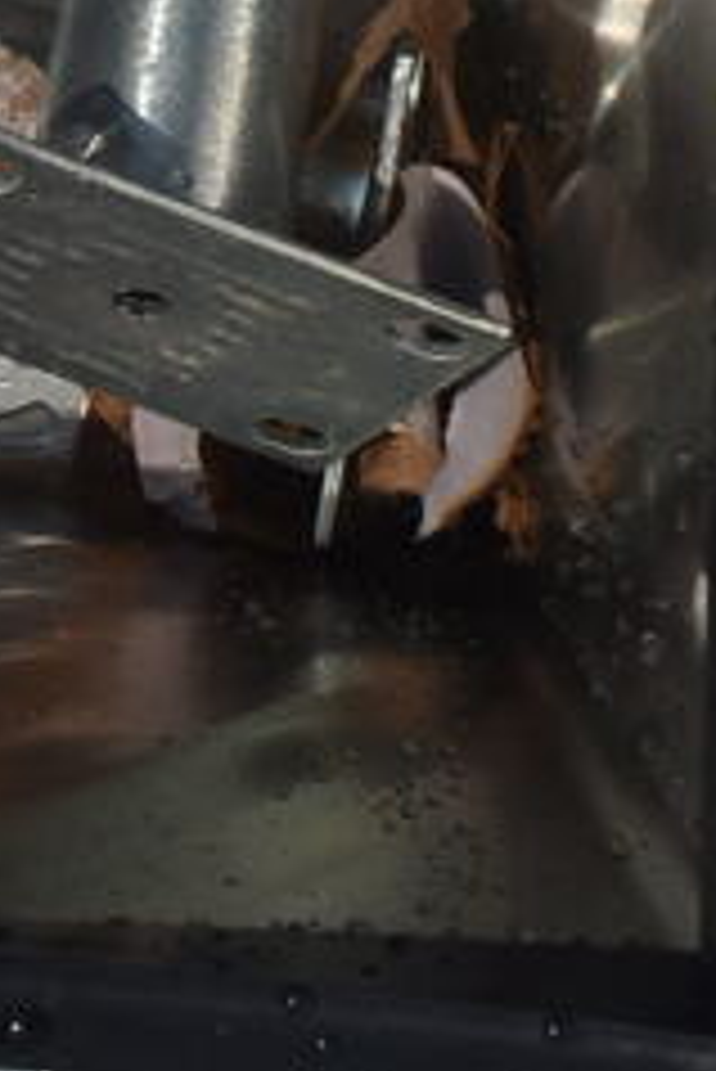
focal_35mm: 138
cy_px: -403
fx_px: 4111
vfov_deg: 14.1
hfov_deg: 9.6
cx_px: -392
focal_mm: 24
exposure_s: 1/500
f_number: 14
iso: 100
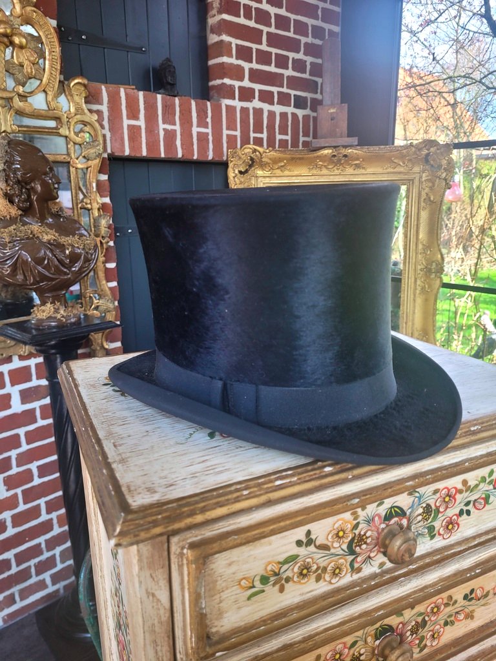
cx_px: 248
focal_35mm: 26
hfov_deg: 53.1
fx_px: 497
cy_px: 330
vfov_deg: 67.3
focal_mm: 5.4
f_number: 1.8
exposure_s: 1/100
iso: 64
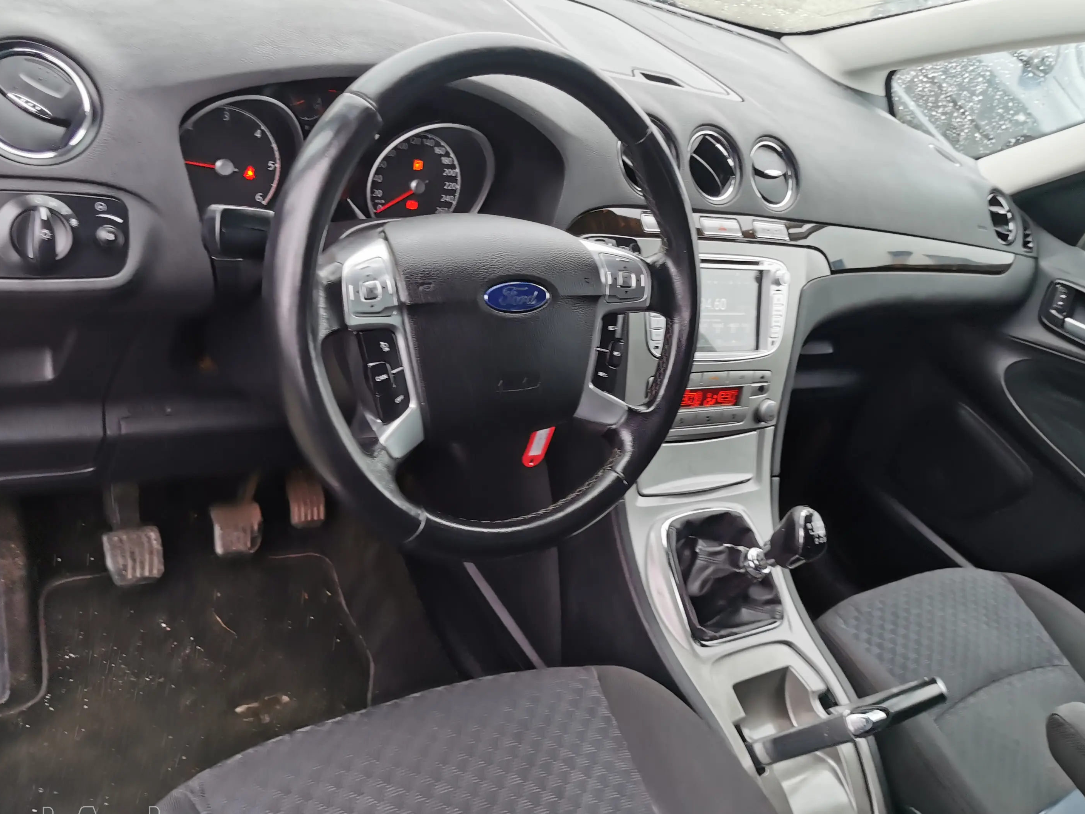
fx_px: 1097
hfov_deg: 52.5
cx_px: 593
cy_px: 346
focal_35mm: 35
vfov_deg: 40.6
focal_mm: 5.56
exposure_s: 1/122
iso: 50
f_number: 1.6
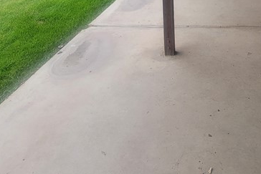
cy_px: -37
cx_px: 188
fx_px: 276
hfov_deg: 49.1
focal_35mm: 38
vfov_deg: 29.9
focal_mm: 2.2
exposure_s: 1/277
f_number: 2.2
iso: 50
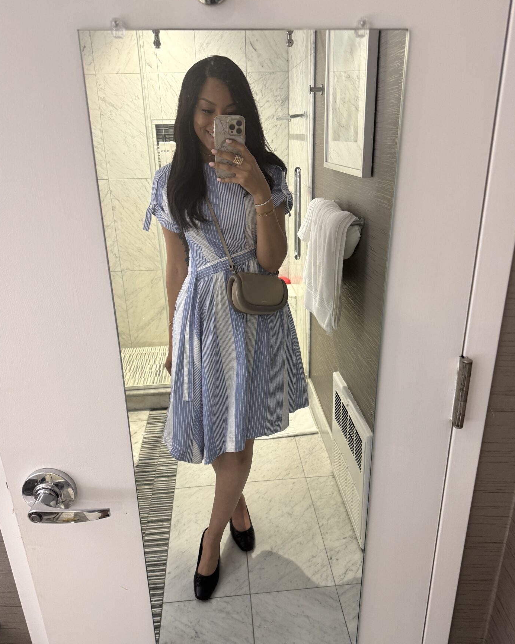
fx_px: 495
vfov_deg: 66.0
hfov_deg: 54.9
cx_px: 264
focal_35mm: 26
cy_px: 334
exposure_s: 1/60
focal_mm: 6.76
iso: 250
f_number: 1.78
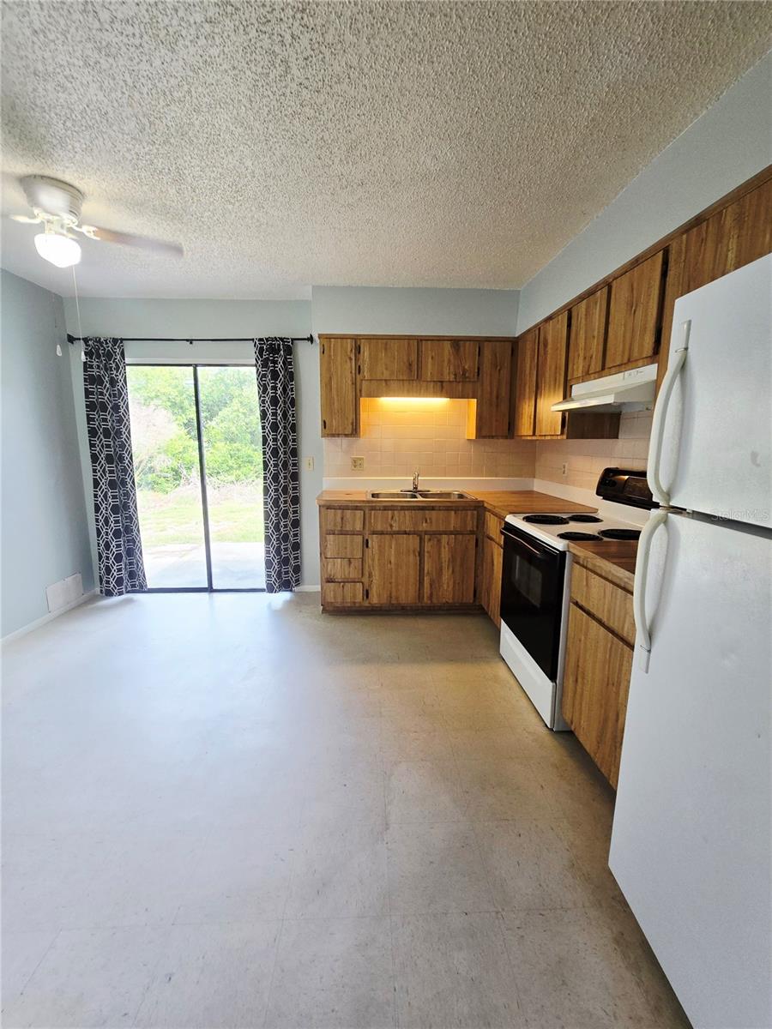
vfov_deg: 106.2
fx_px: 387
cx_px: 386
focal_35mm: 13
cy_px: 514
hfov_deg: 89.9
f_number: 2.2
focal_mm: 2.2
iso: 100
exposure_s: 1/60.2
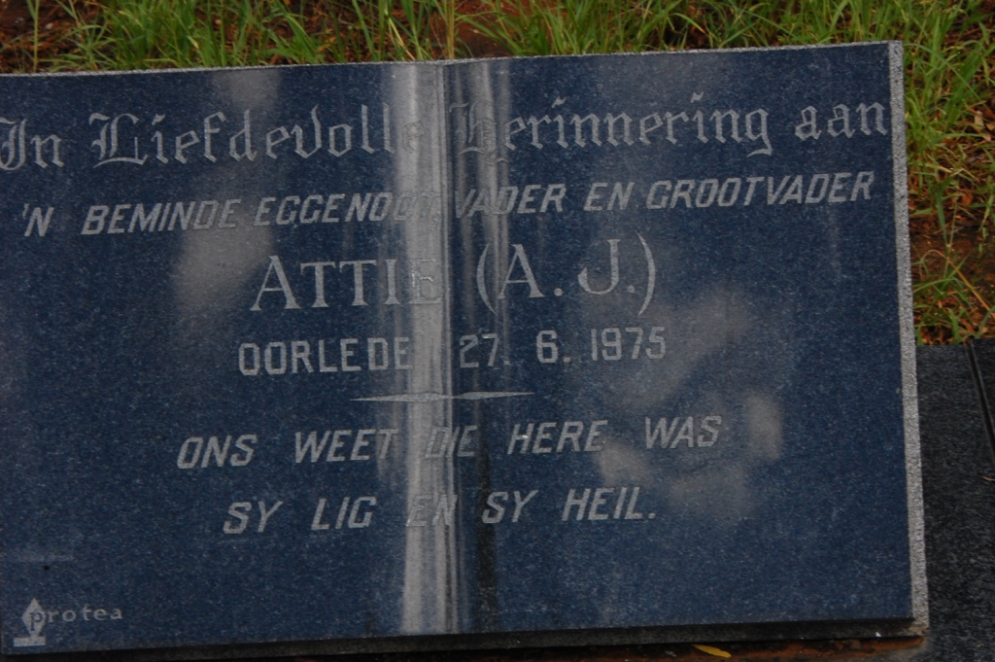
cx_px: 498
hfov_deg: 19.5
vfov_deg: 13.0
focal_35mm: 105
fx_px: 2900
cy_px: 331
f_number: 18
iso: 400
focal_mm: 70
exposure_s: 1/60
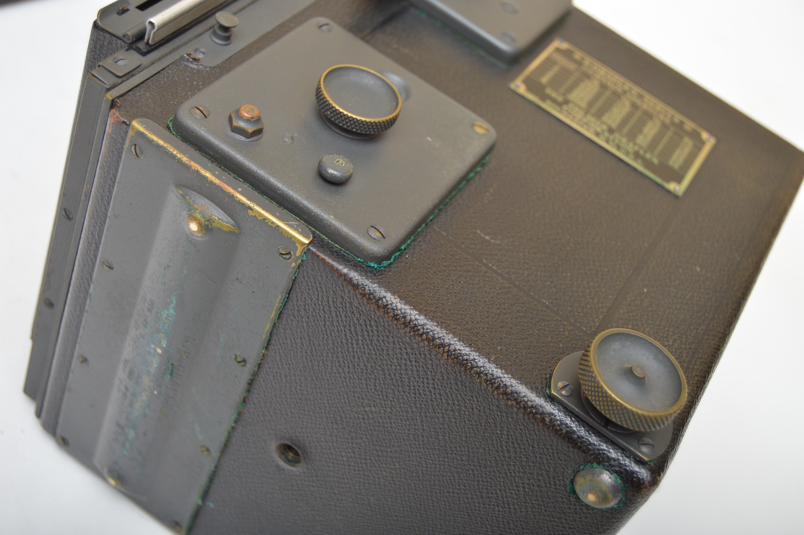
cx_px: 402
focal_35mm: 52
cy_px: 268
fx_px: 1171
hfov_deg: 37.9
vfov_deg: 25.7
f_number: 5
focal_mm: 35
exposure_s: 1/200
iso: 200
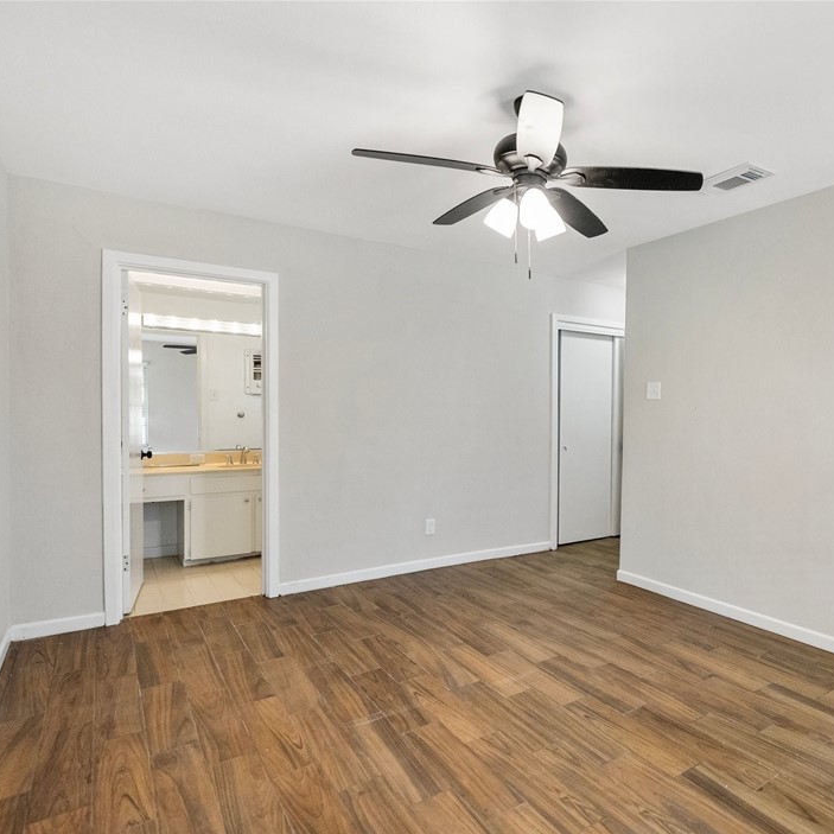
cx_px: 545
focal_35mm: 21
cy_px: 428
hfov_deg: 70.4
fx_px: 572
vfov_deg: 72.1
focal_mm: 16
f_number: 4
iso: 1250
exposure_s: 1/160
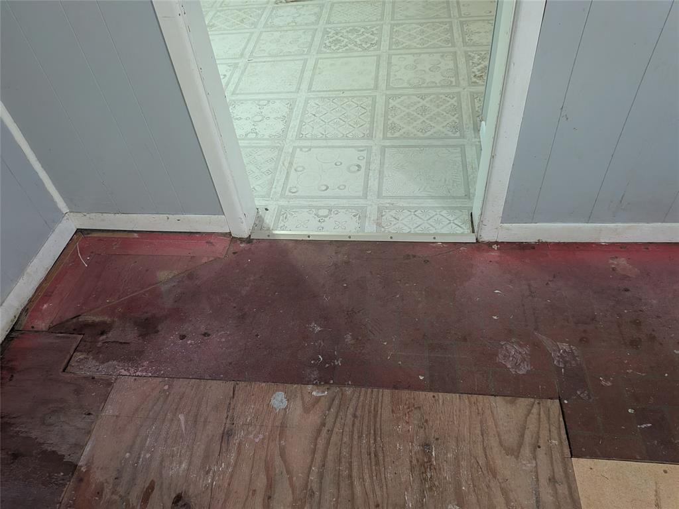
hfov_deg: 71.6
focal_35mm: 24
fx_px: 471
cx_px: 340
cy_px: 254
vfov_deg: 56.8
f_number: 1.7
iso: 518
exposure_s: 1/40
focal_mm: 4.53
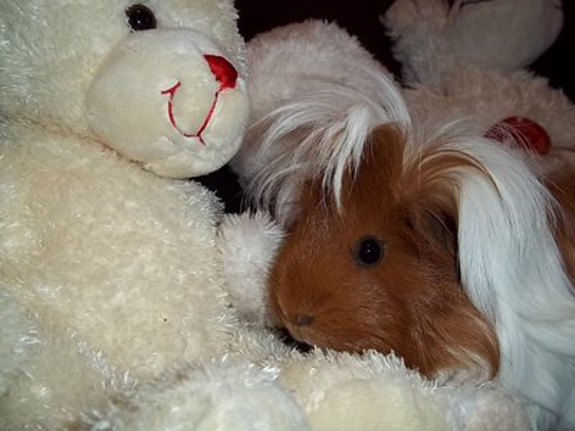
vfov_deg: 39.7
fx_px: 598
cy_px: 216
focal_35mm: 36
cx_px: 288
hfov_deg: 51.4
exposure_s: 1/30
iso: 80
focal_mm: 6.5
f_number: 3.1
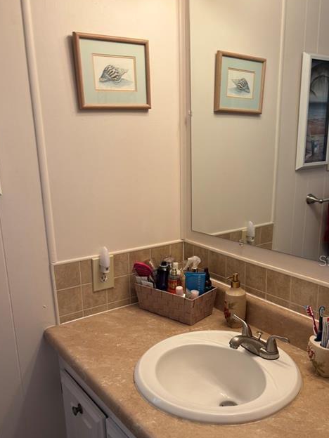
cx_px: 183
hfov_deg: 44.1
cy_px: 260
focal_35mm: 32
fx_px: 406
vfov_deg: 56.4
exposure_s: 1/60
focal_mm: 5.96
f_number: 1.6
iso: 64
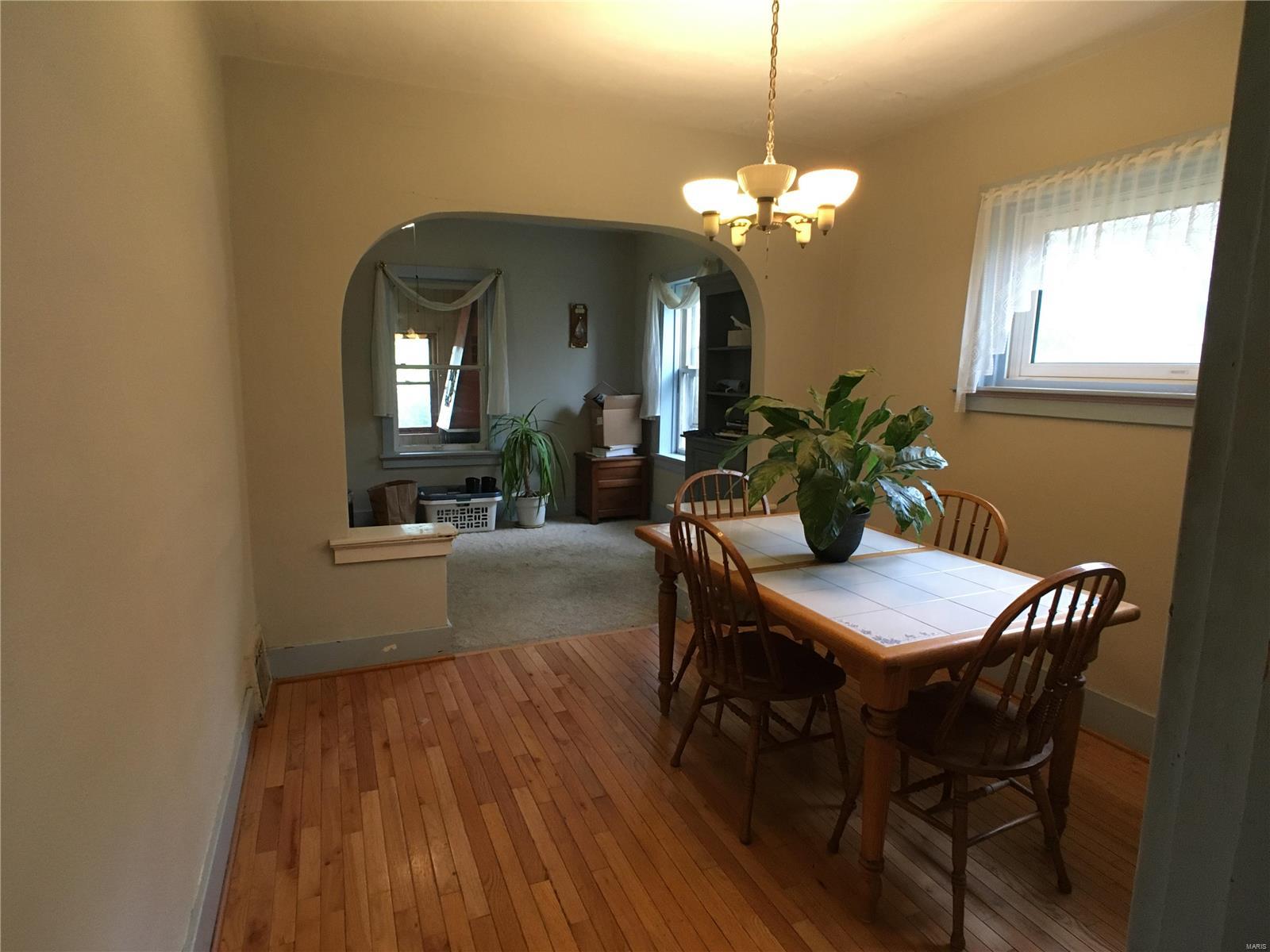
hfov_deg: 61.7
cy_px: 476
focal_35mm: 29
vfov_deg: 48.2
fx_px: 1064
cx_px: 635
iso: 160
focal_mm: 4.15
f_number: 2.2
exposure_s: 1/30
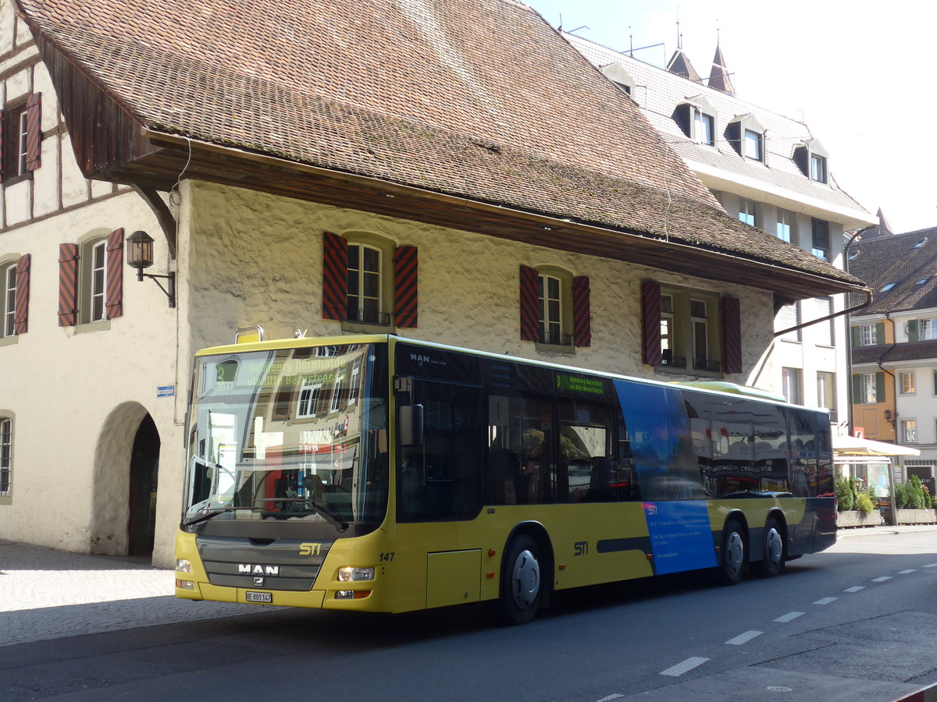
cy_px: 351
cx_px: 468
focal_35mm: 46
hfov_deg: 41.2
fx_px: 1245
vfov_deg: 31.5
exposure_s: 1/400
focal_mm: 9.5
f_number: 3
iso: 80
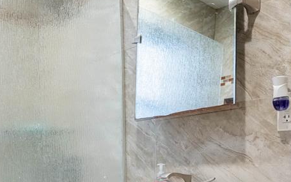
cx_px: 74
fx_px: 436
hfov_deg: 36.1
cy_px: 201
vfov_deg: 22.3
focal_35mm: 55
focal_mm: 24
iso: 2000
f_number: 4.5
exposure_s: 1/640
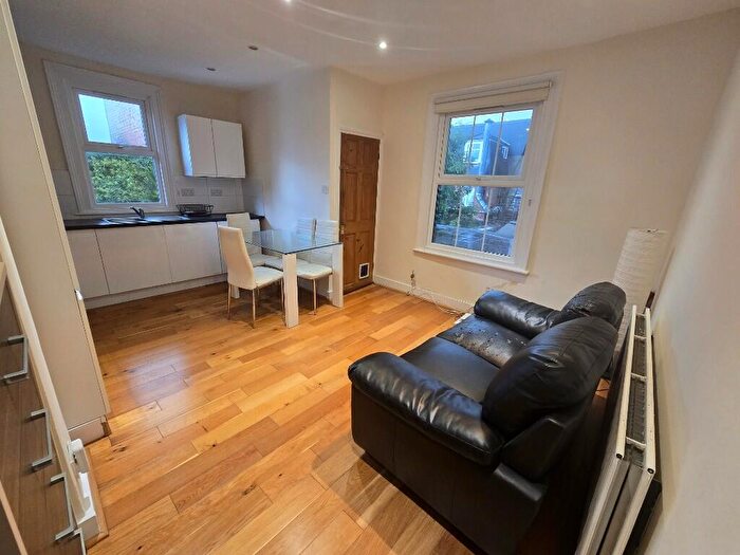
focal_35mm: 13
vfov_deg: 89.9
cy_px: 278
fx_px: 278
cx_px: 370
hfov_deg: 106.2
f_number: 2.2
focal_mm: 2.2
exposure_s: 1/50
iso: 250
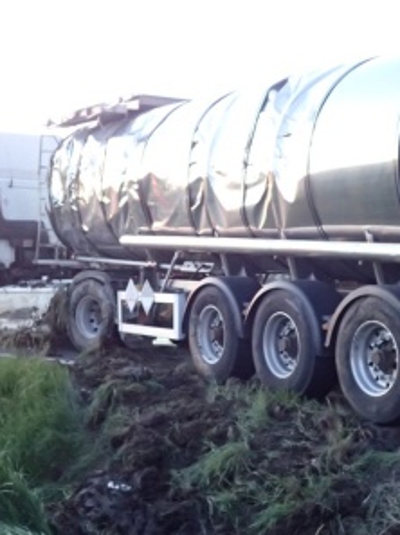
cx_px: 218
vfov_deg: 32.7
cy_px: 277
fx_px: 911
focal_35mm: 59
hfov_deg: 24.8
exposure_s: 1/15
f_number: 2.6
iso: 800
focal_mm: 6.42
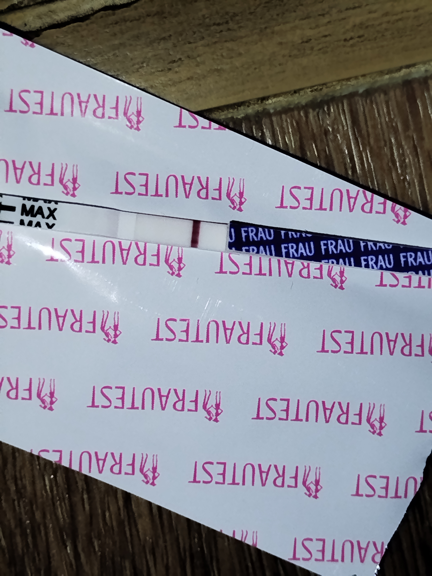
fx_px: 1198
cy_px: 288
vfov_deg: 27.0
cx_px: 216
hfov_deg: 20.4
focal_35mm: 72
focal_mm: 5.31
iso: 160
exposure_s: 1/50
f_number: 1.7
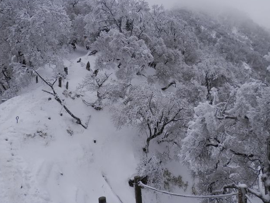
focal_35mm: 32
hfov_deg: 56.7
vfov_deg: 44.0
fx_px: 250
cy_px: 82
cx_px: 147
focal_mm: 4.5
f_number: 8.7
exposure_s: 1/160
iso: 80
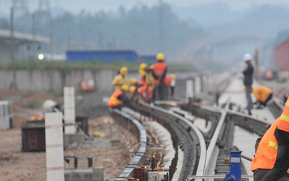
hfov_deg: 4.7
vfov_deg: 2.9
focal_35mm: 448
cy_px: 105
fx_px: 3528
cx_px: 256
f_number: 4
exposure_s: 1/250
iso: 200
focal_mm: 200
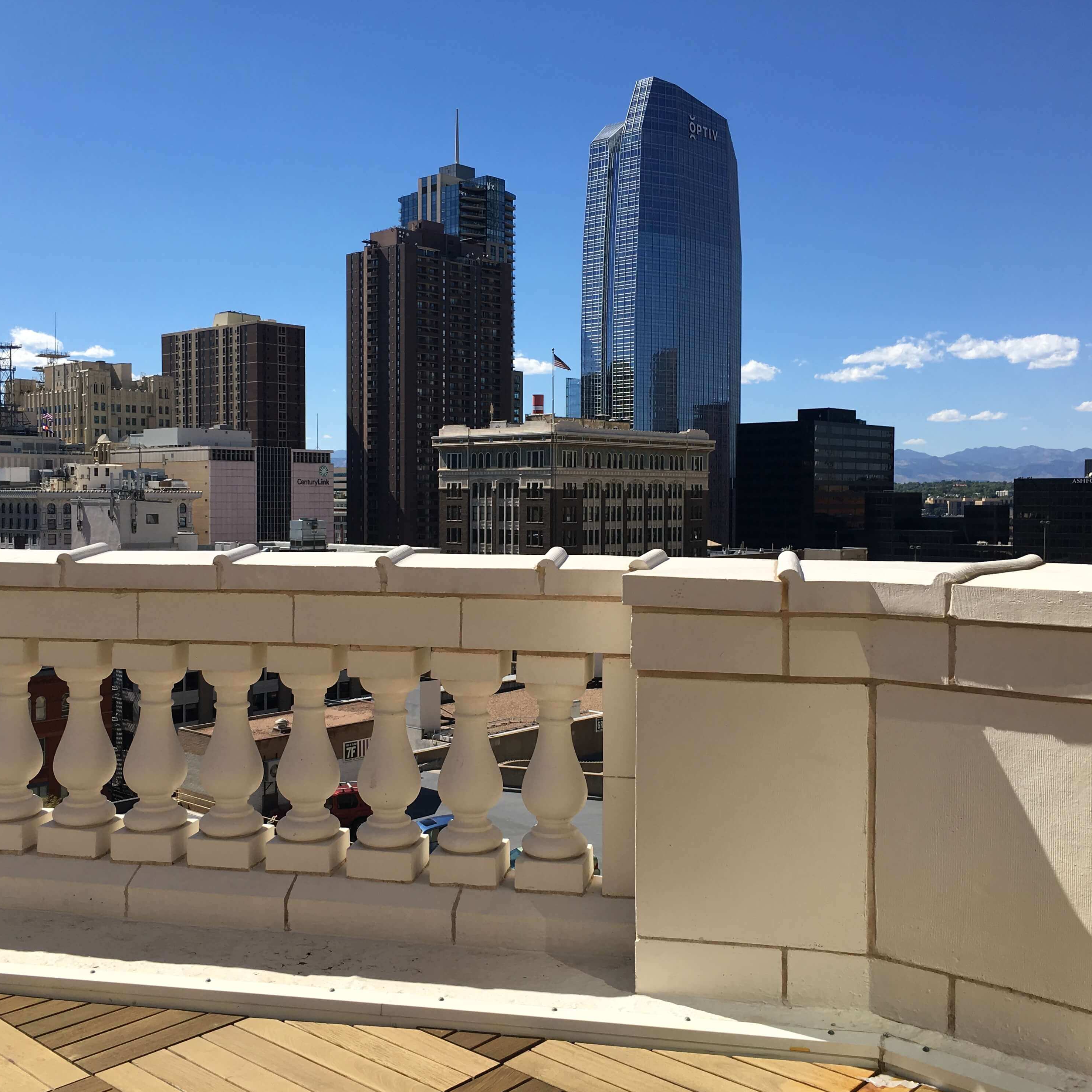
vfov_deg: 47.2
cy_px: 546
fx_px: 1249
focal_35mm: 35
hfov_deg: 47.2
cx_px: 511
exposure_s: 1/1709
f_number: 2.2
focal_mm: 4.2
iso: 25
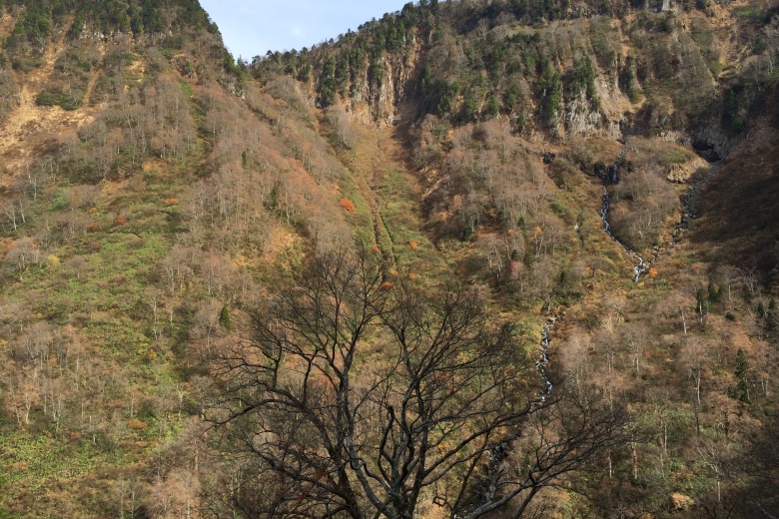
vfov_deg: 41.1
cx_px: 387
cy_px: 233
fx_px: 692
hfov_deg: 58.7
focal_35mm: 32
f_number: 2.2
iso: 32
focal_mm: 4.12
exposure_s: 1/954
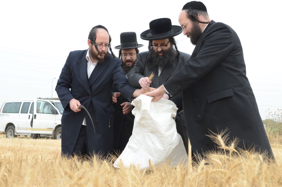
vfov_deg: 27.9
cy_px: 94
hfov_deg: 41.2
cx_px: 141
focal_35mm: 48
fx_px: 375
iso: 320
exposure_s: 1/400
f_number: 5.6
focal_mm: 32
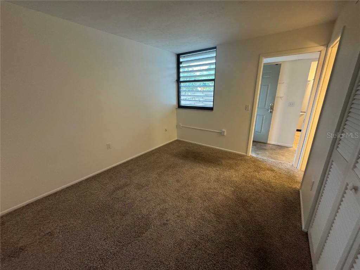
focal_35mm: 14
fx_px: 146
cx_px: 180
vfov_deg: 85.7
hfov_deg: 102.1
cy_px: 135
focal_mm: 2.22
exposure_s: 1/60
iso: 640
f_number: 2.2
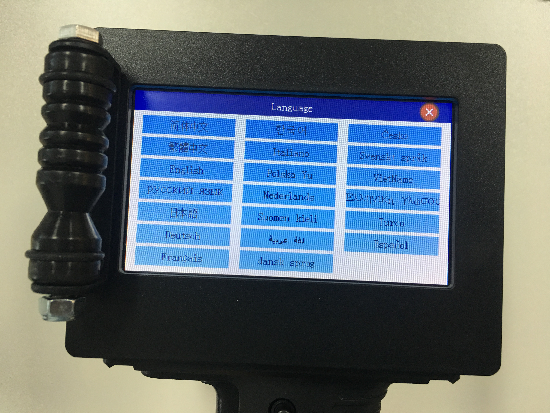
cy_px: 206
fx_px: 461
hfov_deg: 61.7
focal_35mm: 29
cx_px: 275
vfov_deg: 48.2
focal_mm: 4.15
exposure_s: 1/33
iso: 50
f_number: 2.2
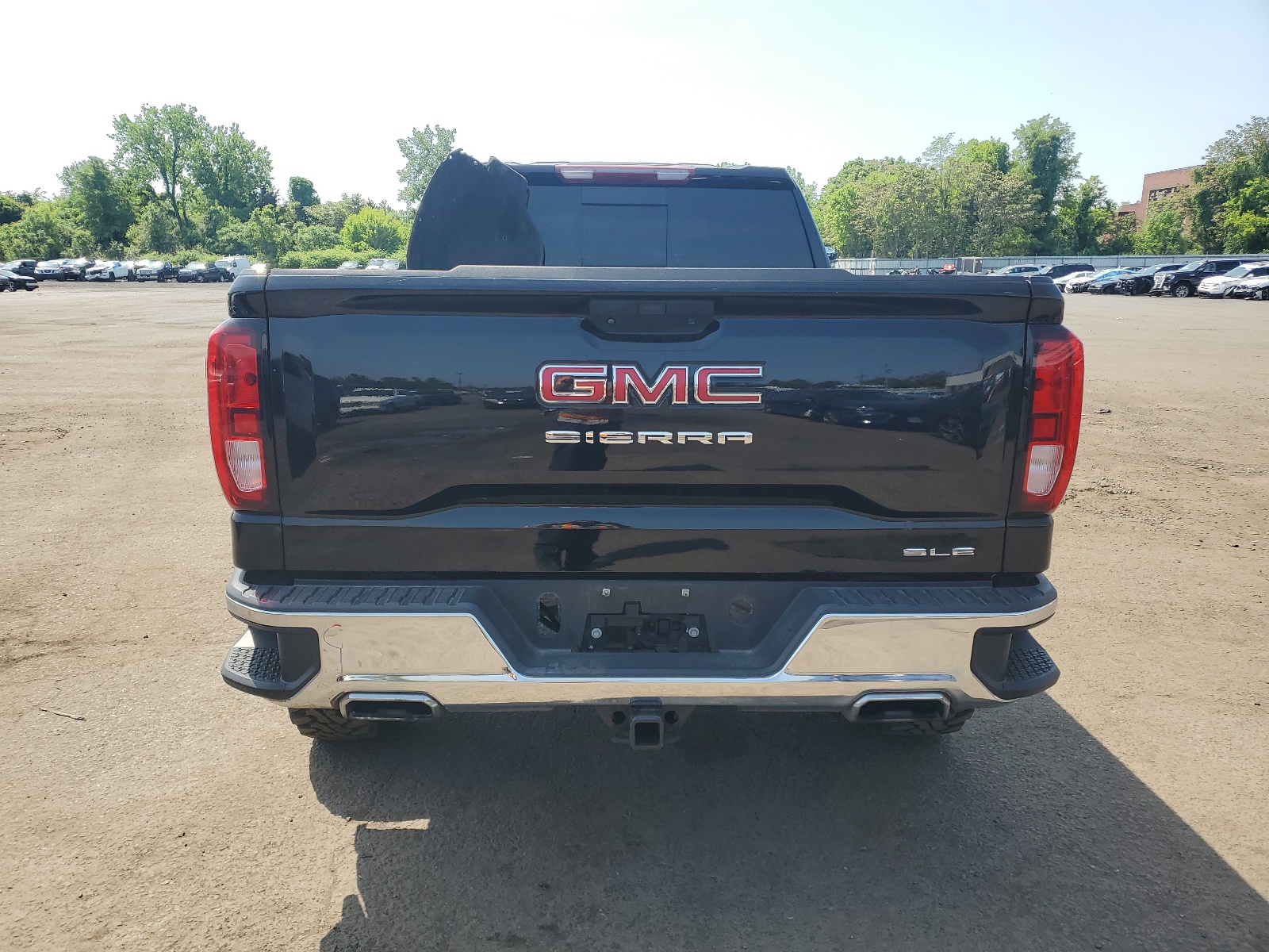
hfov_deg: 67.3
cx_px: 634
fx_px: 953
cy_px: 476
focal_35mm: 26
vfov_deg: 53.1
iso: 50
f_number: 1.5
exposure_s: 1/1667
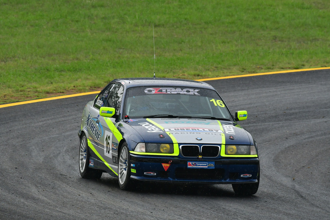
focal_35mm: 600
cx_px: 165
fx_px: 5502
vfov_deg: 2.3
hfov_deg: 3.4
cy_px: 110
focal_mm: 400
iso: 1000
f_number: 11
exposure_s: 1/640
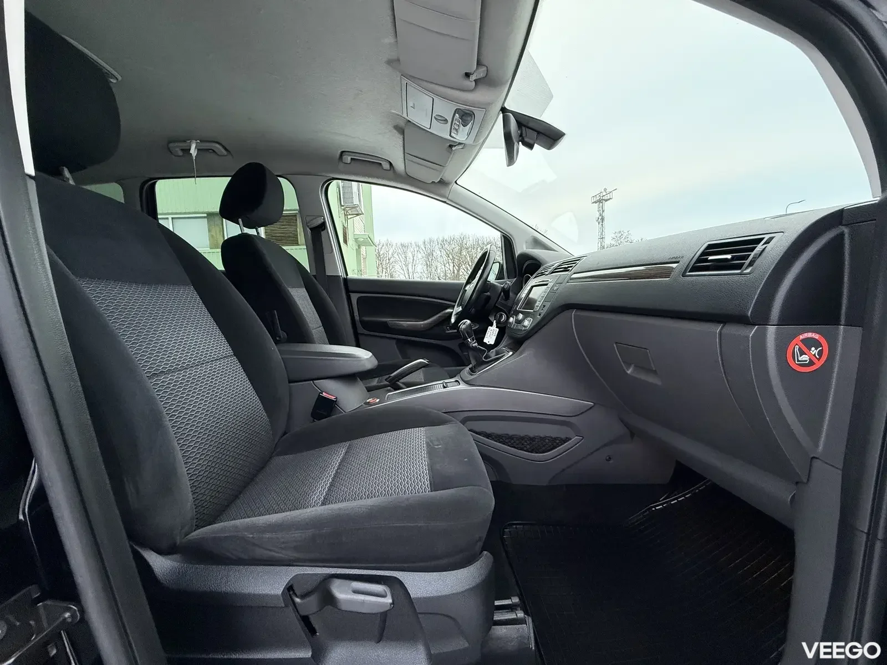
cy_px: 332
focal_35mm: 14
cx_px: 444
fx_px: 359
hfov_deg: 102.1
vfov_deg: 85.7
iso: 250
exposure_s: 1/99
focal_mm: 2.22
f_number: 2.2
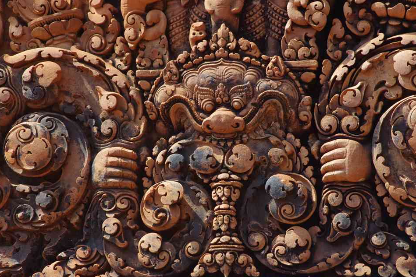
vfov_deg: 4.6
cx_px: 203
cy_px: 139
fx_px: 3467
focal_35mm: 300
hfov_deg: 6.9
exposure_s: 1/250
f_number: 8
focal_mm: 190
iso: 800
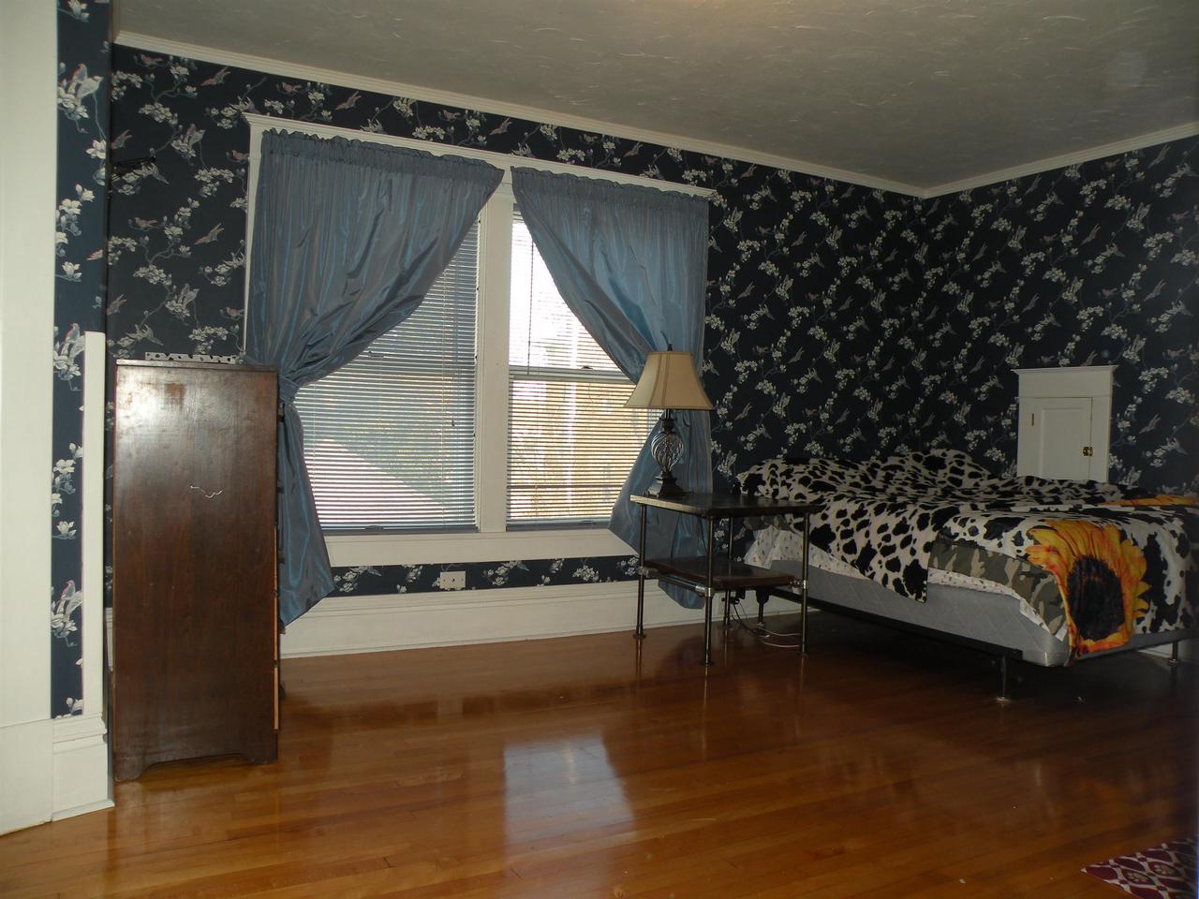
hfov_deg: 65.3
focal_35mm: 27
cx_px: 600
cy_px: 450
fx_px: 935
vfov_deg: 51.4
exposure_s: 1/51.4
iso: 64
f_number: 2.8
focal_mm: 4.7
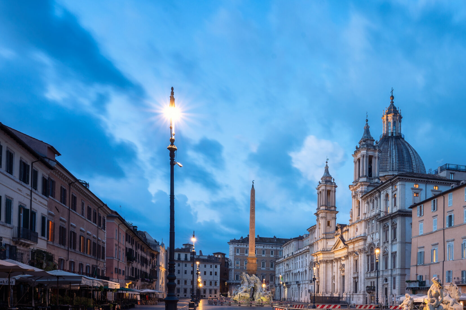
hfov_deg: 57.6
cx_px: 343
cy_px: 170
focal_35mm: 31
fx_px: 401
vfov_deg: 42.2
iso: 100
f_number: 13
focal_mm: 20
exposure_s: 5
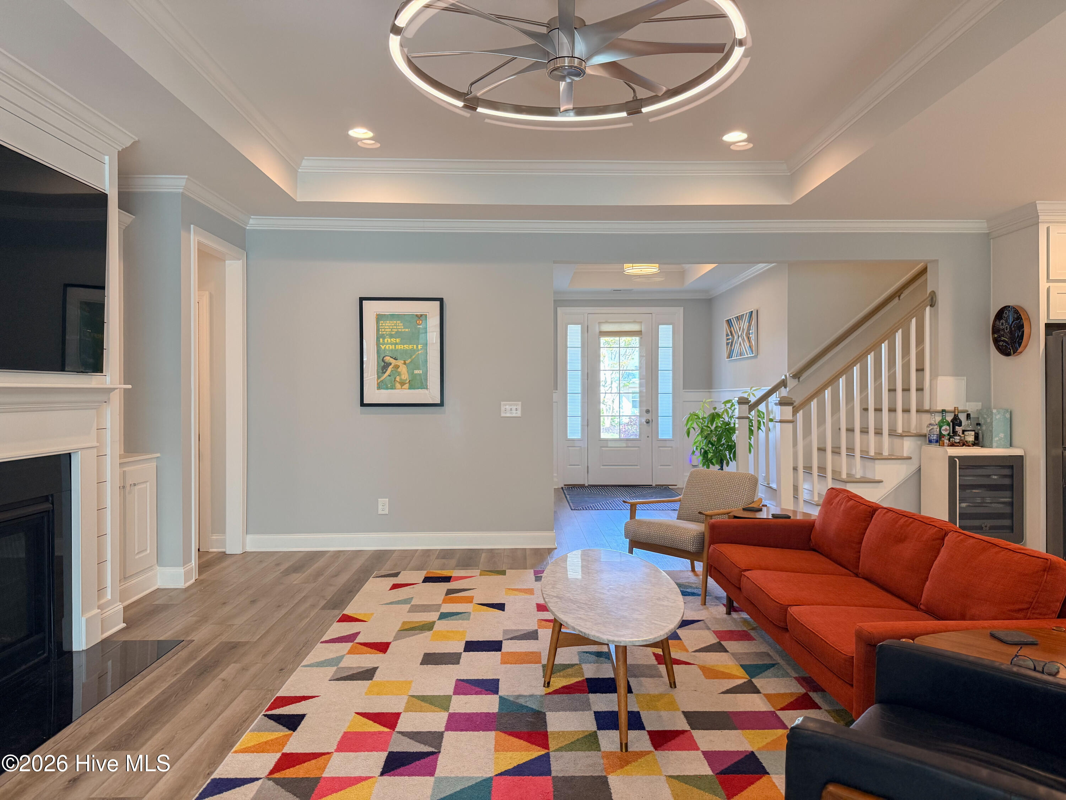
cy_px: 400
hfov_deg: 71.6
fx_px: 739
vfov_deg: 56.8
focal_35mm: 24
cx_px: 533
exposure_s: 1/120
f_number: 1.8
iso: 250
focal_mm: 6.76
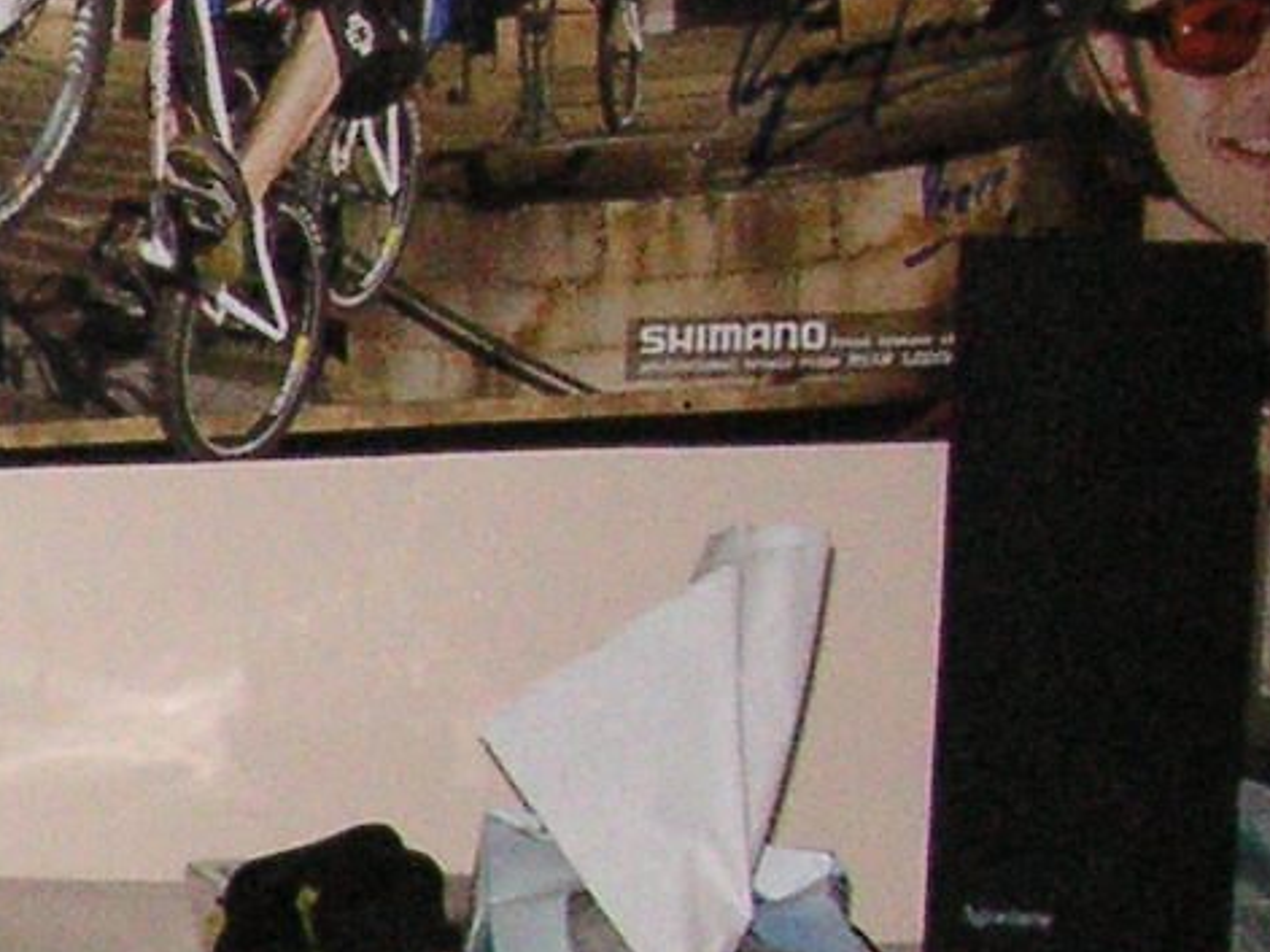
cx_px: -2009
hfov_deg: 8.7
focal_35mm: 201
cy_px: 1454
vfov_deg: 7.3
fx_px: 7372
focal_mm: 6.1
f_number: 2.8
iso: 160
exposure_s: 1/45
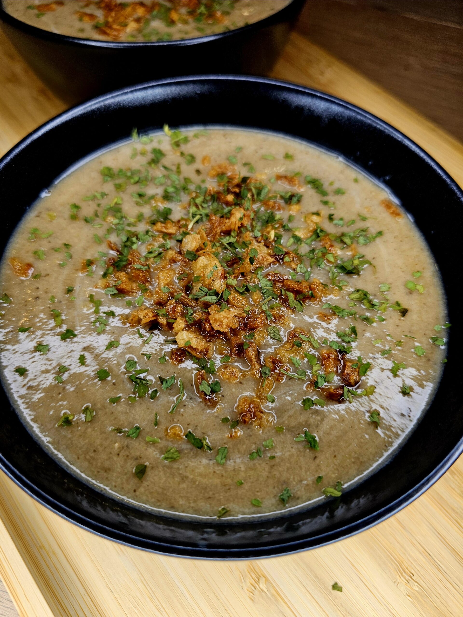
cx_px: 232
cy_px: 308
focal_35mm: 23
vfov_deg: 73.9
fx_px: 410
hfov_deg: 58.9
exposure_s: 1/50.3
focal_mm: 6.3
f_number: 1.7
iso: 32
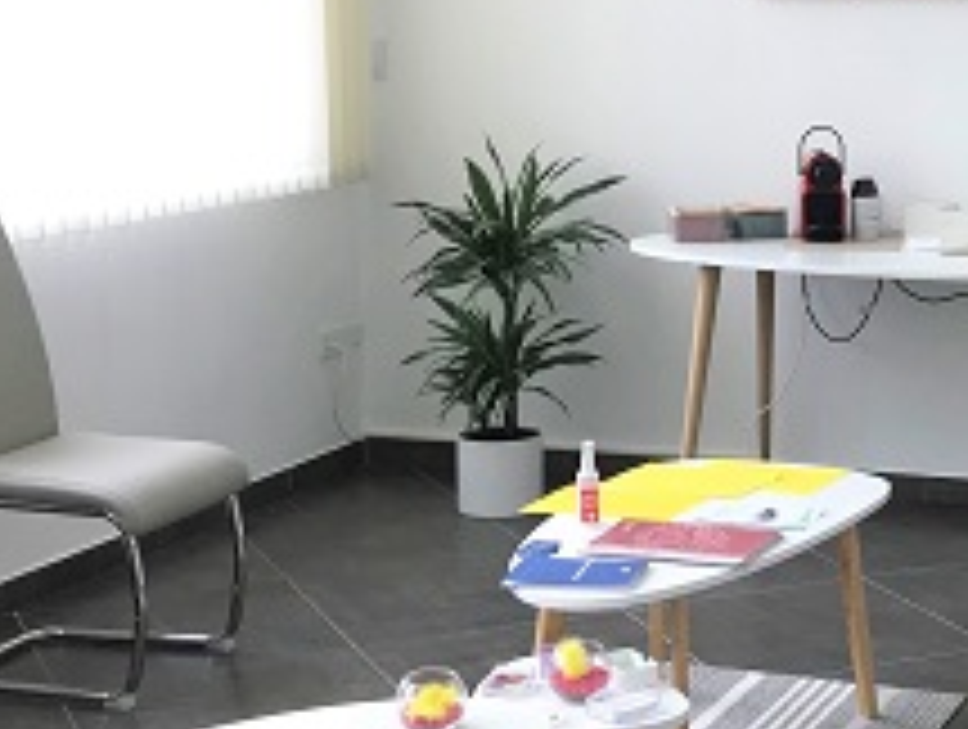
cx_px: 819
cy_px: 302
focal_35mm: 78
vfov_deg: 18.9
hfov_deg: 24.4
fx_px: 2185
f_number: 1.8
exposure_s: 1/100
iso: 32
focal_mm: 3.99
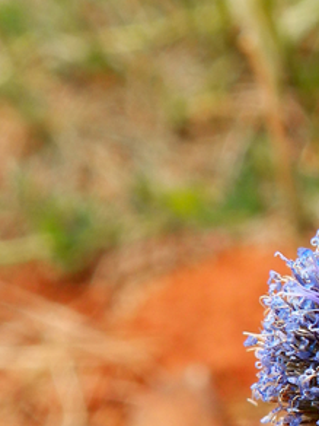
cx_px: 422
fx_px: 1167
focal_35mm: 95
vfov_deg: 20.2
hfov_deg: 14.8
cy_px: 400
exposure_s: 1/250
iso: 80
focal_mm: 5.7
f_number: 4.5
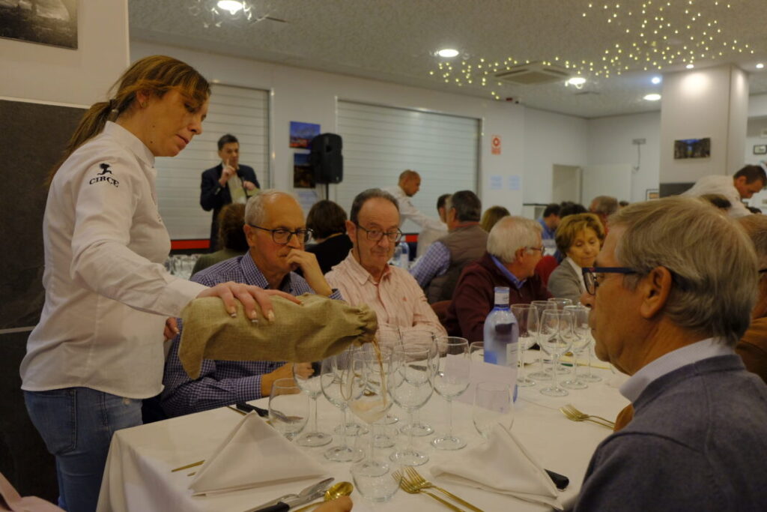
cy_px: 256
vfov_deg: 47.9
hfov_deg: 67.4
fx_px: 575
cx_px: 384
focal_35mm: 27
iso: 1250
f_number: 2.8
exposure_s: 1/125
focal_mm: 18
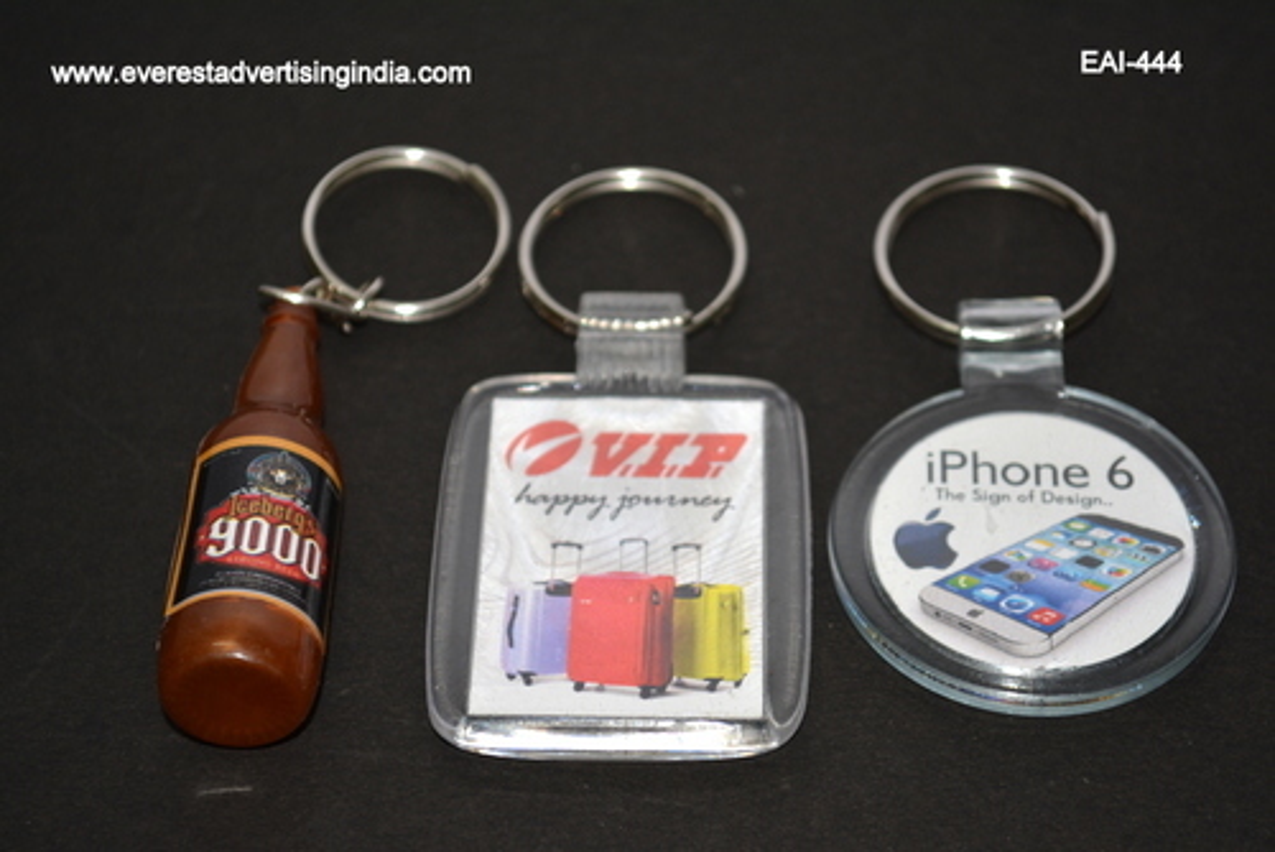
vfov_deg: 16.6
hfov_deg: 24.6
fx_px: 2923
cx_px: 638
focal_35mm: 82
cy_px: 426
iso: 200
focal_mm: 55
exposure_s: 1/30
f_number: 5.6
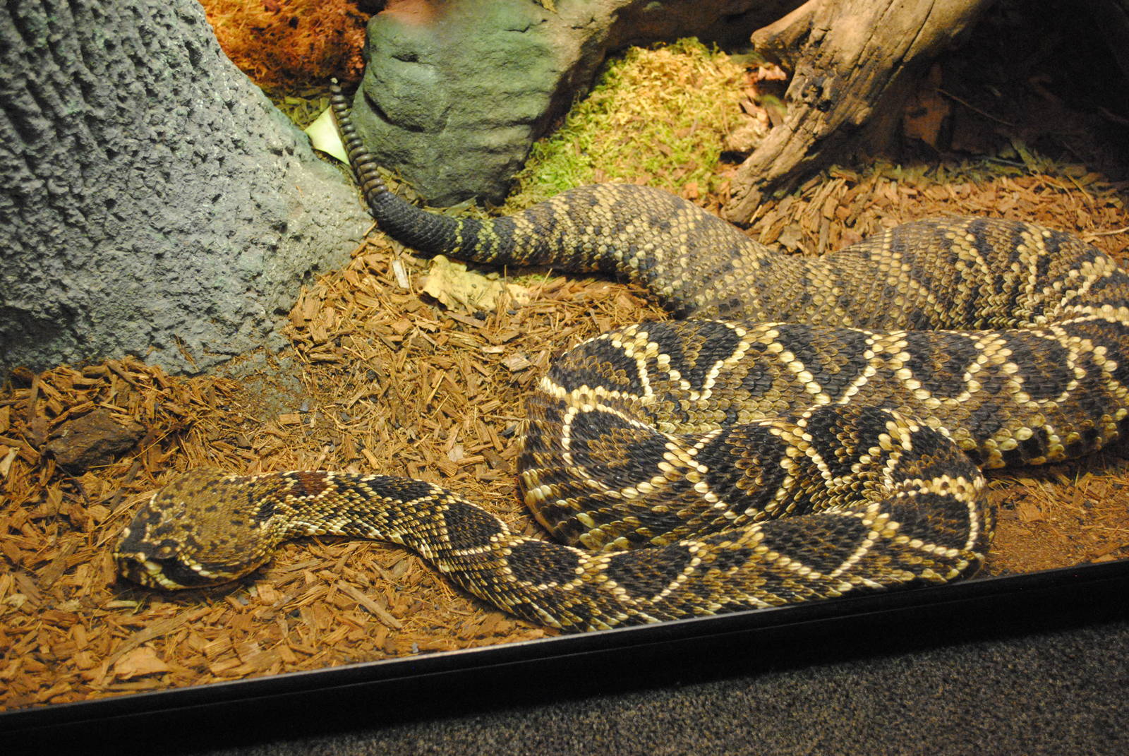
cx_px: 564
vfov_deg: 26.6
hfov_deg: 38.8
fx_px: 1601
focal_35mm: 51
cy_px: 378
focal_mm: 34
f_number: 5
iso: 1600
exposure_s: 1/30
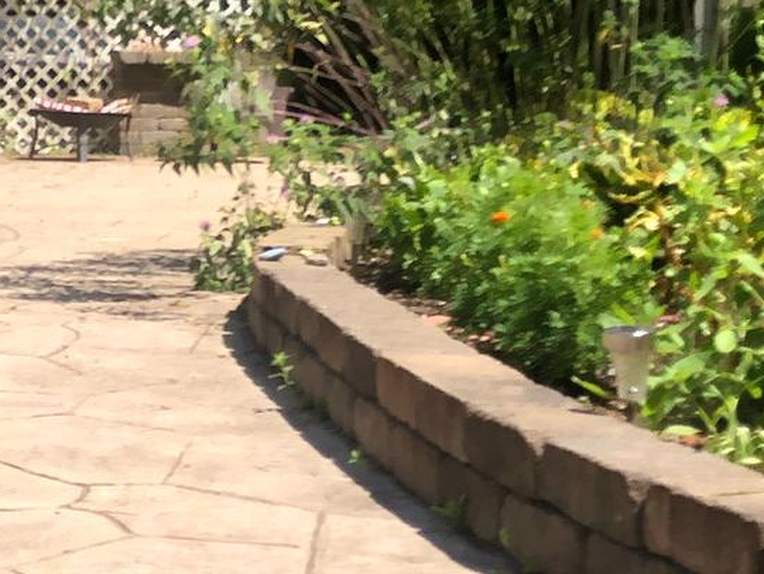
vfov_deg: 14.0
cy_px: 212
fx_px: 2340
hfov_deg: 18.0
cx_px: -51
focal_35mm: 106
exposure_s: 1/960
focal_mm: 3.99
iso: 20
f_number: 1.8
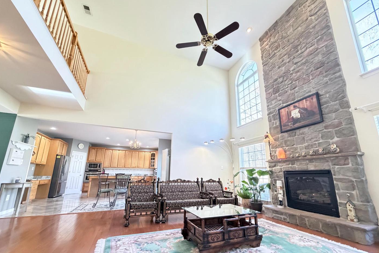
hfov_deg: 100.4
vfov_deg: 77.1
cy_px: 140
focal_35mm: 15
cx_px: 193
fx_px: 158
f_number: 2.2
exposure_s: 1/60
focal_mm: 2.22
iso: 640
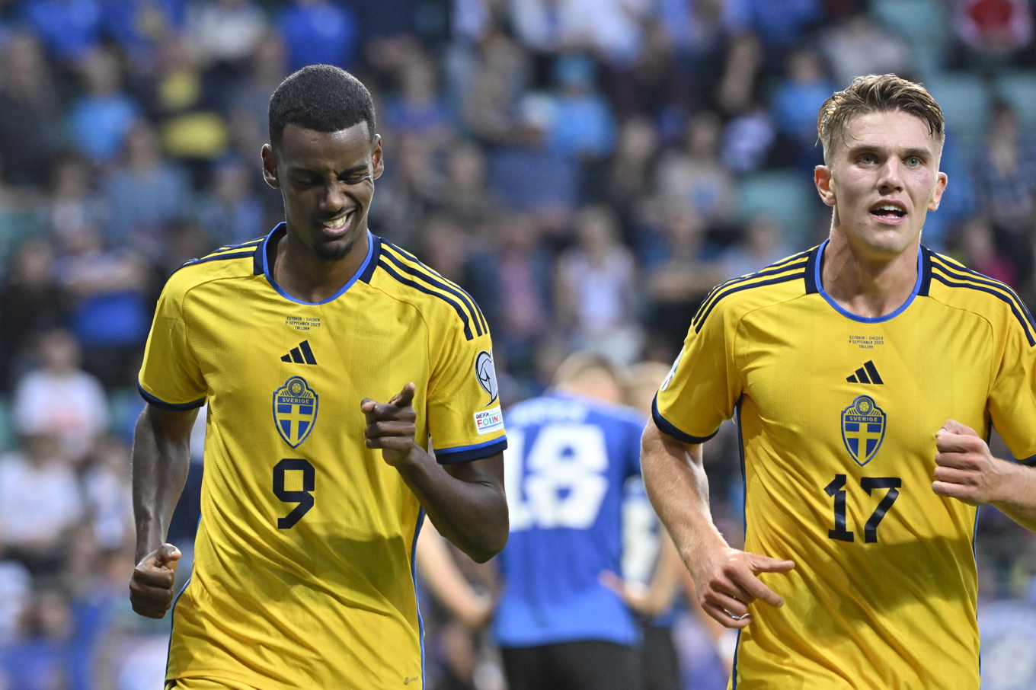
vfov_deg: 4.4
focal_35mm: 310
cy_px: 345
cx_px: 518
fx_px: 8918
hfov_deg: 6.6
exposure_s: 1/800
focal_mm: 310
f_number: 5.6
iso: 4000
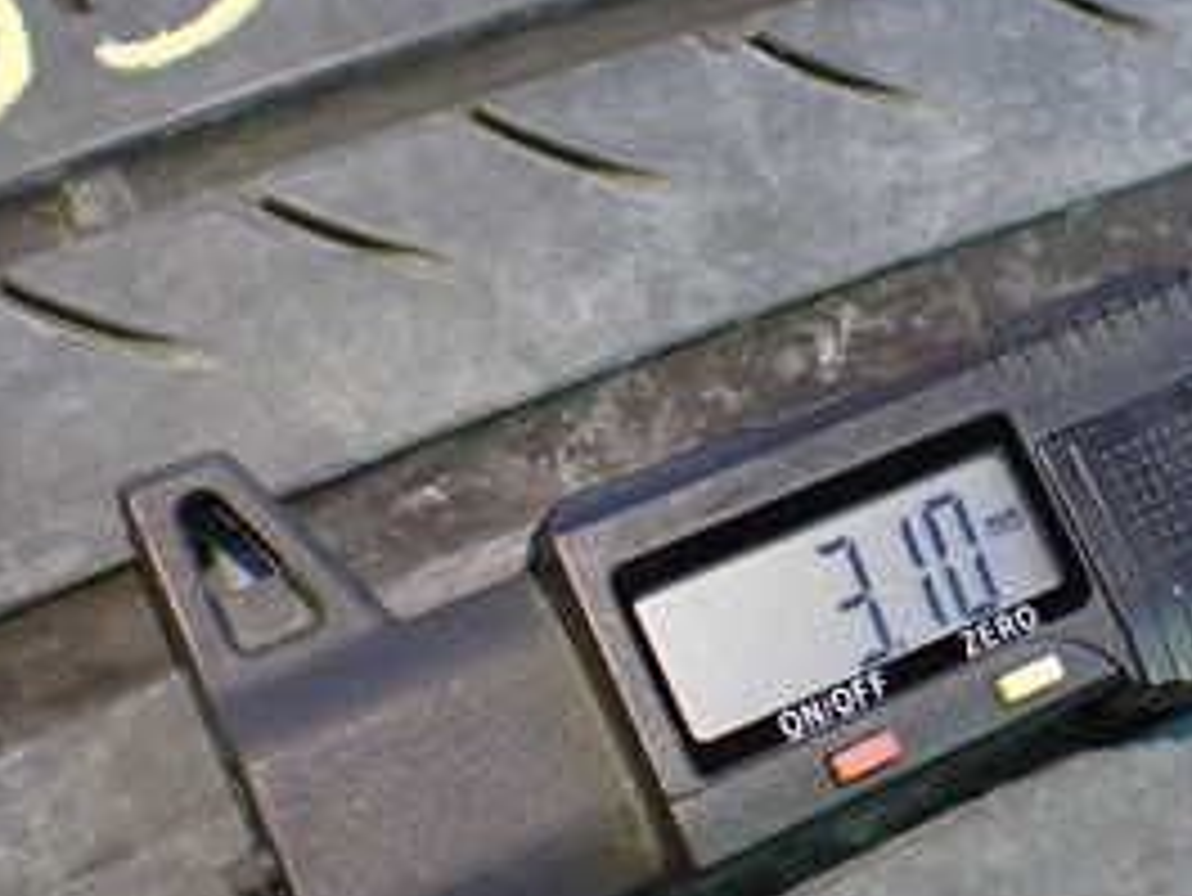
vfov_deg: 21.6
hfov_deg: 28.0
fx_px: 2343
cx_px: 940
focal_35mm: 68
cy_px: 396
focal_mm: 5.4
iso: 800
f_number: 2.3
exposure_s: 1/60
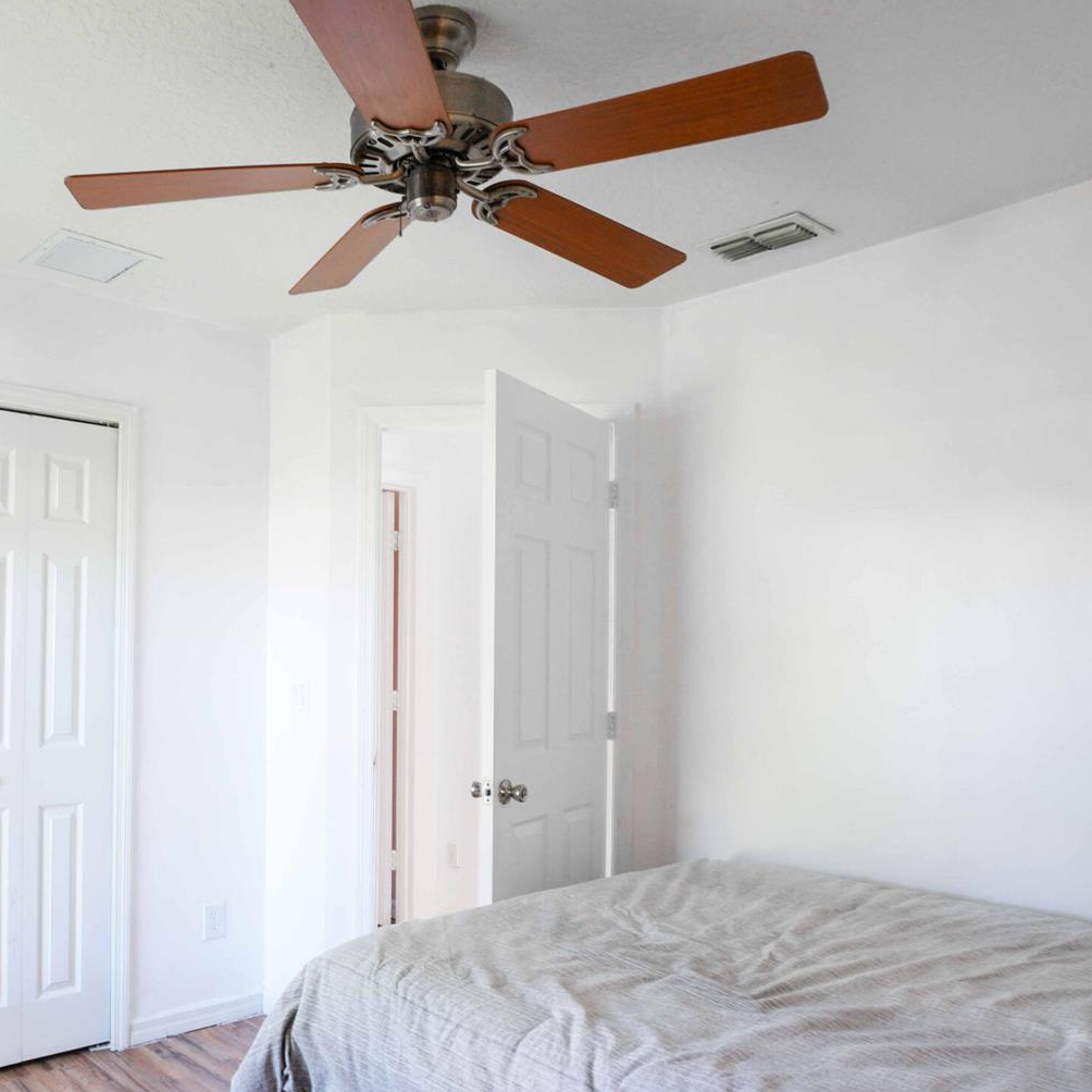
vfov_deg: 60.5
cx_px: 351
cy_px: 648
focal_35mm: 26
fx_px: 928
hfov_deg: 59.3
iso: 160
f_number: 7.1
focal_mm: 10
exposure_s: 1/5
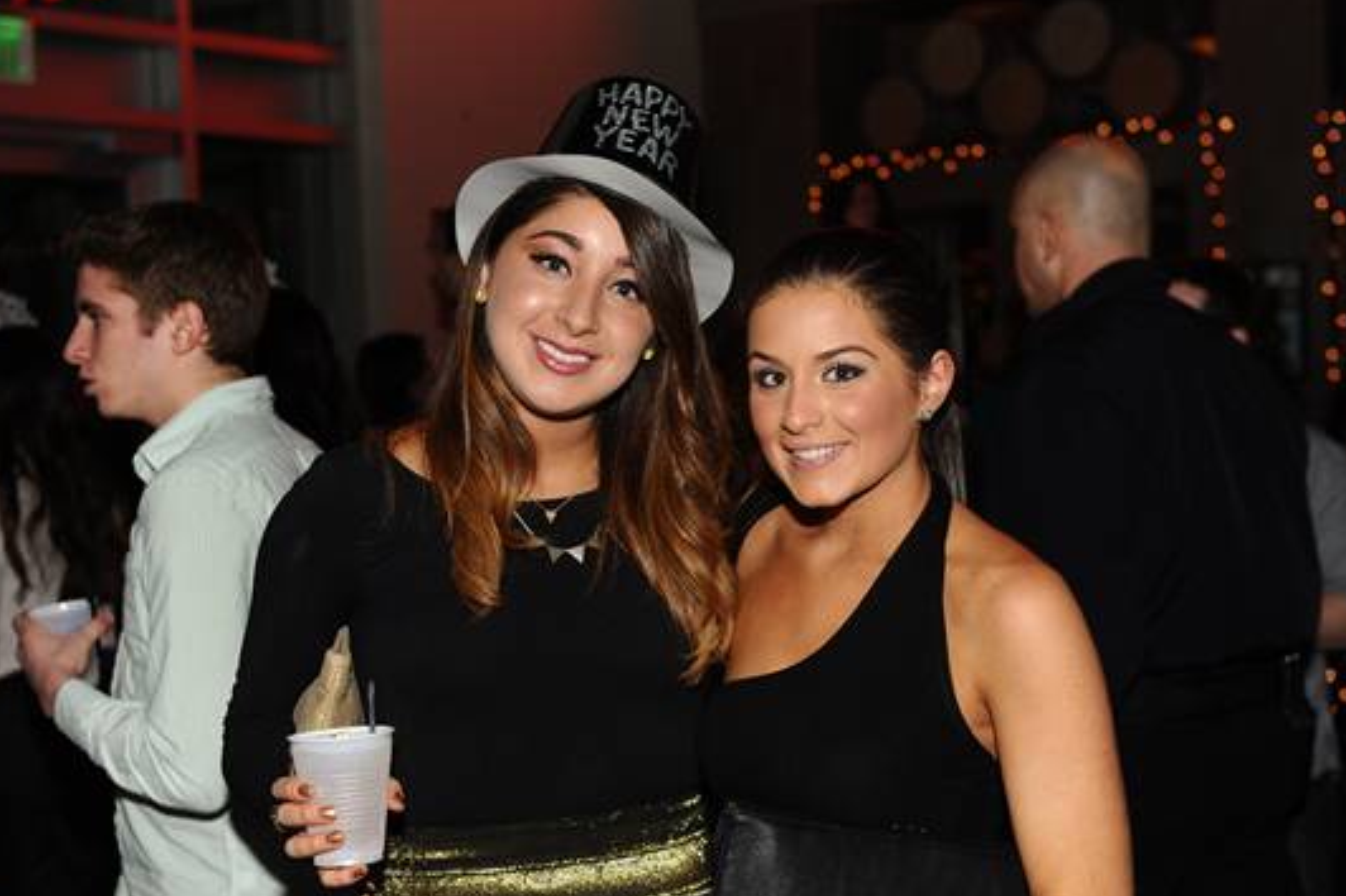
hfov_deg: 33.4
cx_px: 665
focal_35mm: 60
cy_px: 448
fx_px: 2242
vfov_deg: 22.6
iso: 800
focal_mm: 58
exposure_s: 1/250
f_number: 4.8
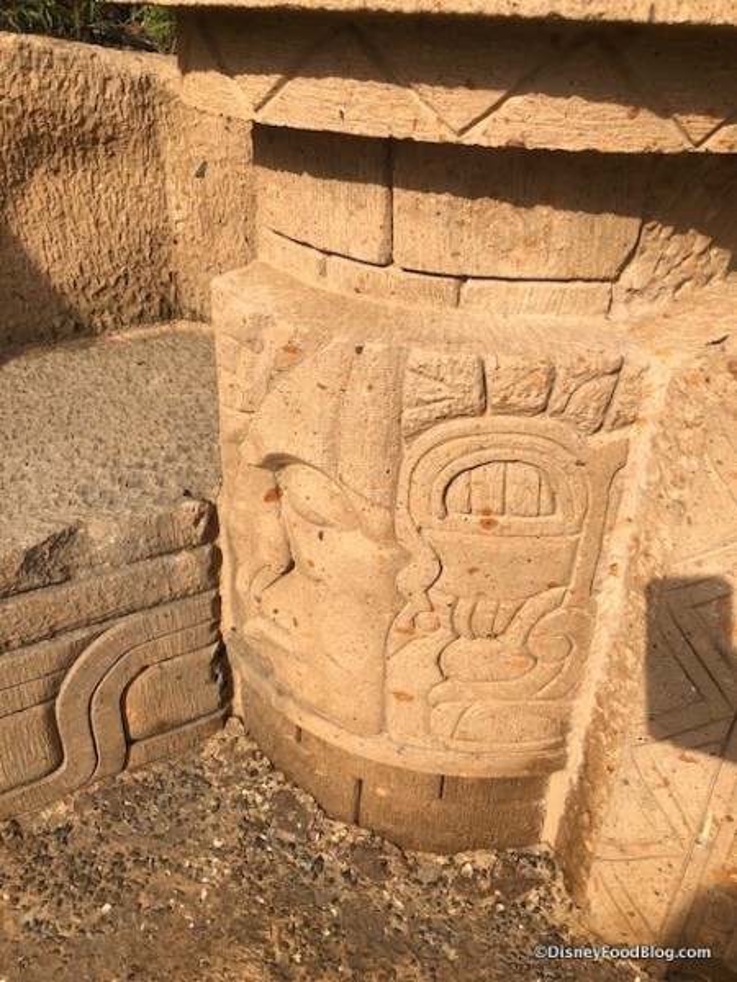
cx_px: 368
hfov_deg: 49.7
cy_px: 491
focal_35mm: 28
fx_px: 795
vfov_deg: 63.4
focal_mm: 3.99
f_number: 1.8
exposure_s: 1/1600
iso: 20
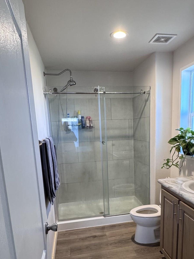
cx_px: 112
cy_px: 169
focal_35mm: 27
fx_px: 202
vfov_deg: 63.9
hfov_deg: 51.1
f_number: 2.2
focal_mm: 2.22
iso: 250
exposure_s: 1/60
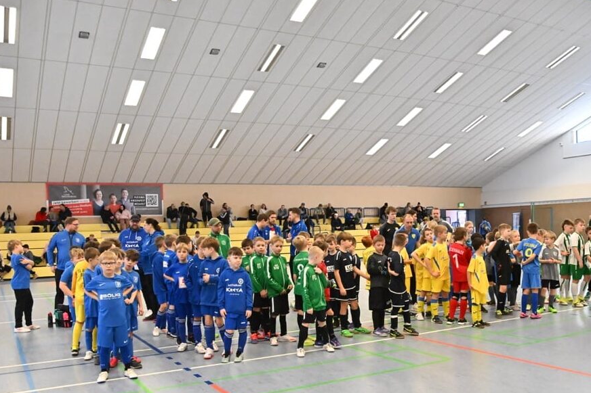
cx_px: 319
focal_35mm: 27
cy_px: 218
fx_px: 443
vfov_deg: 47.8
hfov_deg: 67.3
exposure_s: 1/1000
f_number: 3.5
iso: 8000
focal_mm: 24
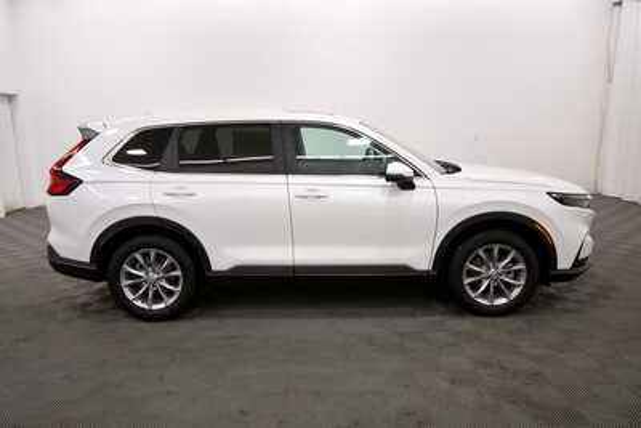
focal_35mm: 24
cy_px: 214
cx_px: 320
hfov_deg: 73.7
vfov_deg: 53.2
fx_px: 427
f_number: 5
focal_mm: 16
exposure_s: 1/200
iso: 800
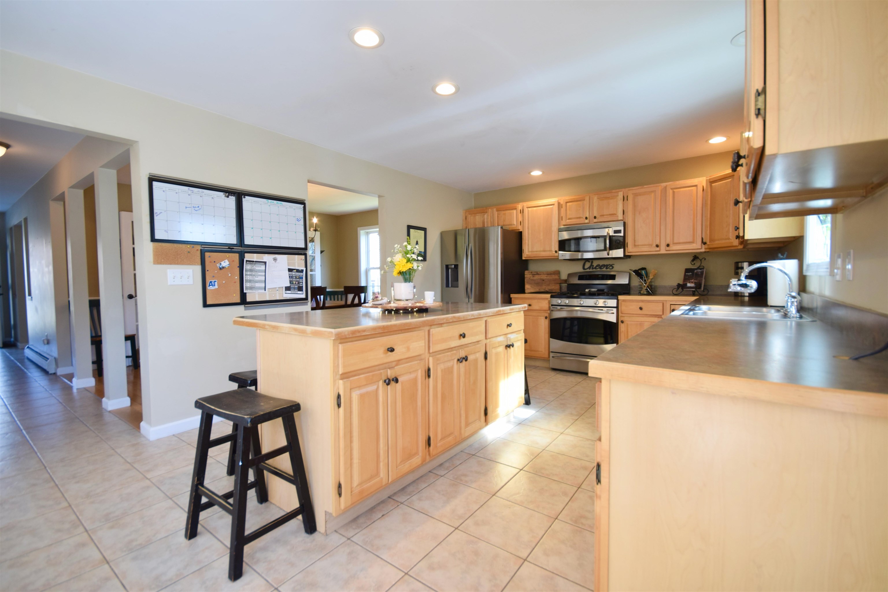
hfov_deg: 100.4
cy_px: 296
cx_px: 444
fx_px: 370
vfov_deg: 77.3
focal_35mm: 15
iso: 200
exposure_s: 1/15
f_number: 6.3
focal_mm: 10
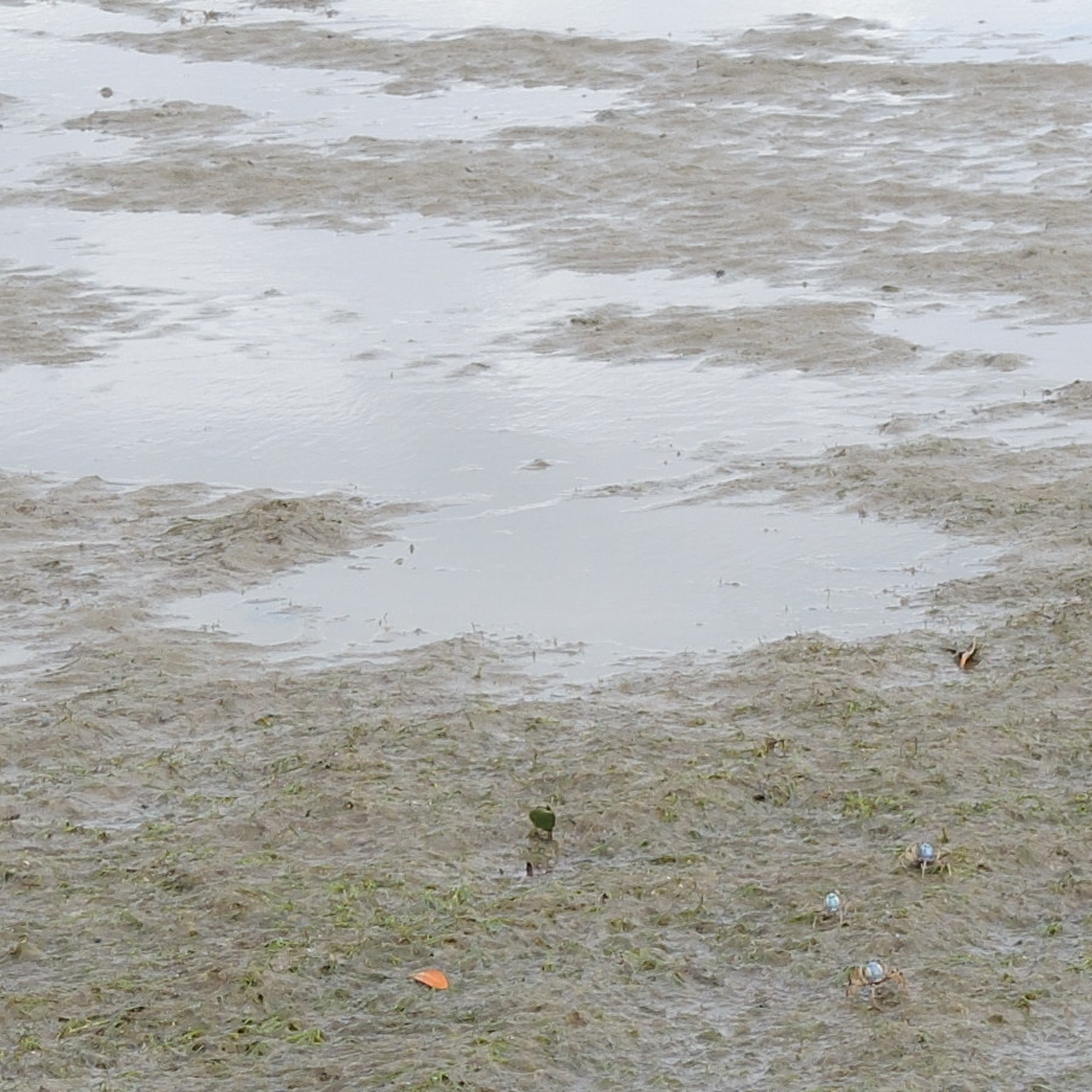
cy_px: 430
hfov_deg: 7.7
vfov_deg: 7.7
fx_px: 8066
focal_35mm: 226
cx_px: 821
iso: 80
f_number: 2.8
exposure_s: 1/400
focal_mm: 12.5
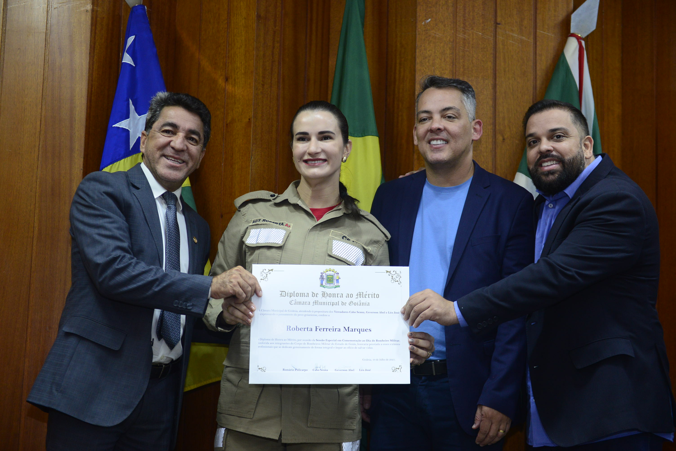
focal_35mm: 62
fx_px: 1165
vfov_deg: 21.9
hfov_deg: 32.4
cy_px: 226
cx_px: 338
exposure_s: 1/125
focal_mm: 62
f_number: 4
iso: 2000
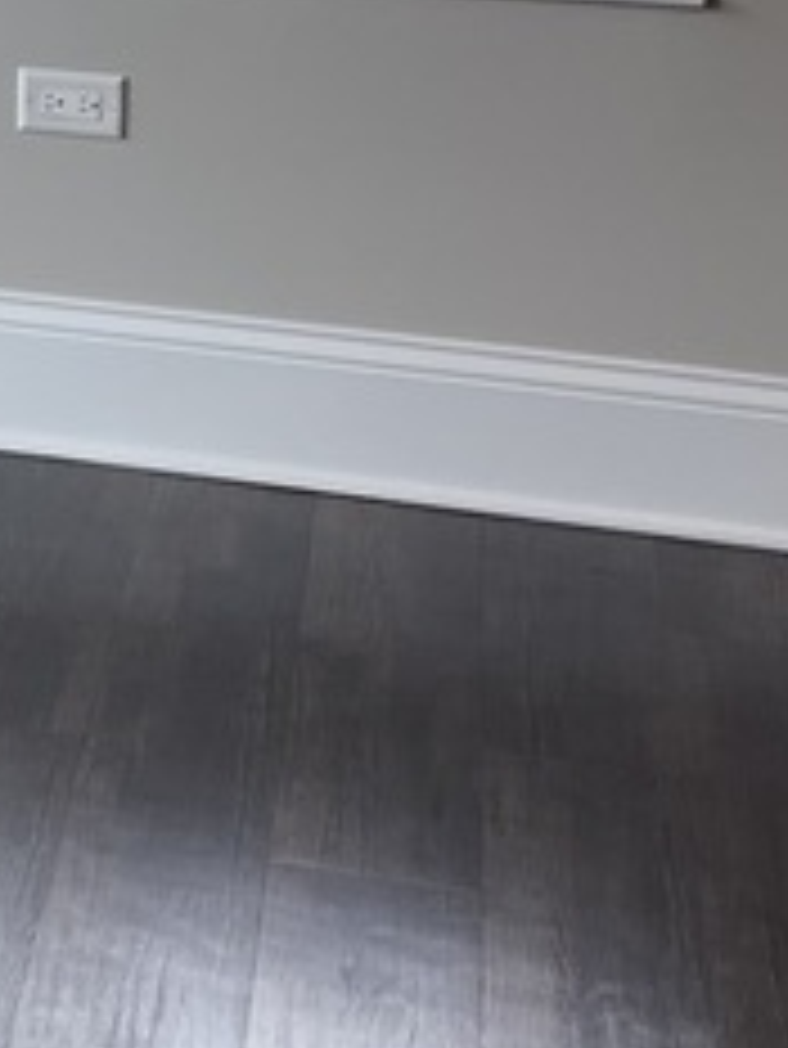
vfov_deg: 15.7
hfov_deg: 11.3
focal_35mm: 116
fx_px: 3518
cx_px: -910
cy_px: -477
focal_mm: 5.1
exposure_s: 1/120
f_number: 1.6
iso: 50
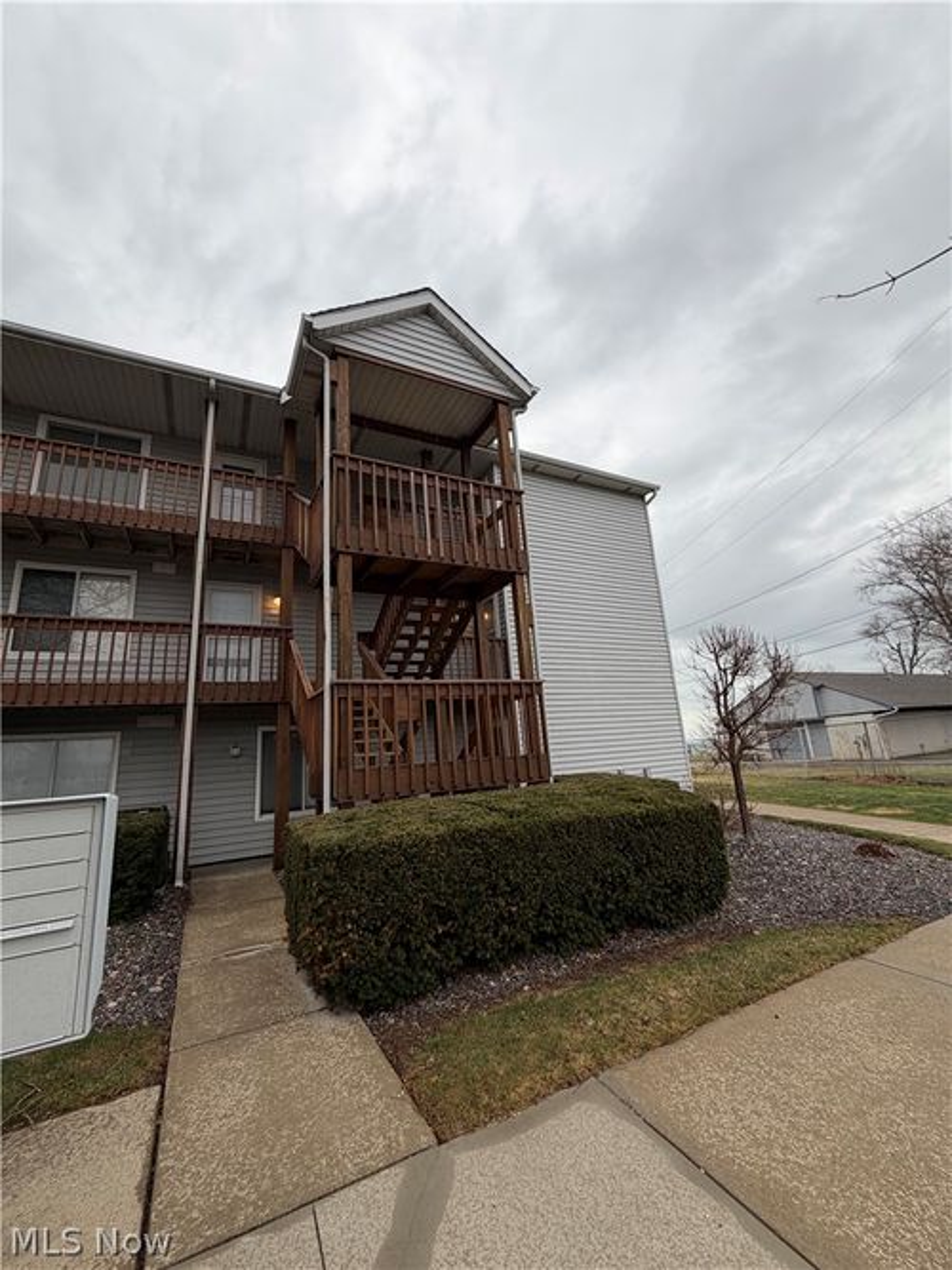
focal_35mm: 14
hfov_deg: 85.7
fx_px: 514
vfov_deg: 102.1
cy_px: 635
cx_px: 476
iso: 50
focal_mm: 2.22
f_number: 2.2
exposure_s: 1/323
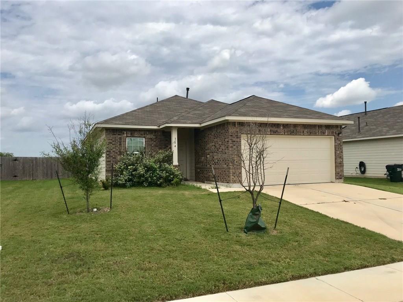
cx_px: 202
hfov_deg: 63.4
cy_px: 151
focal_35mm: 28
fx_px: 326
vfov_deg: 49.7
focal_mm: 3.99
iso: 20
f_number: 1.8
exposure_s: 1/4167
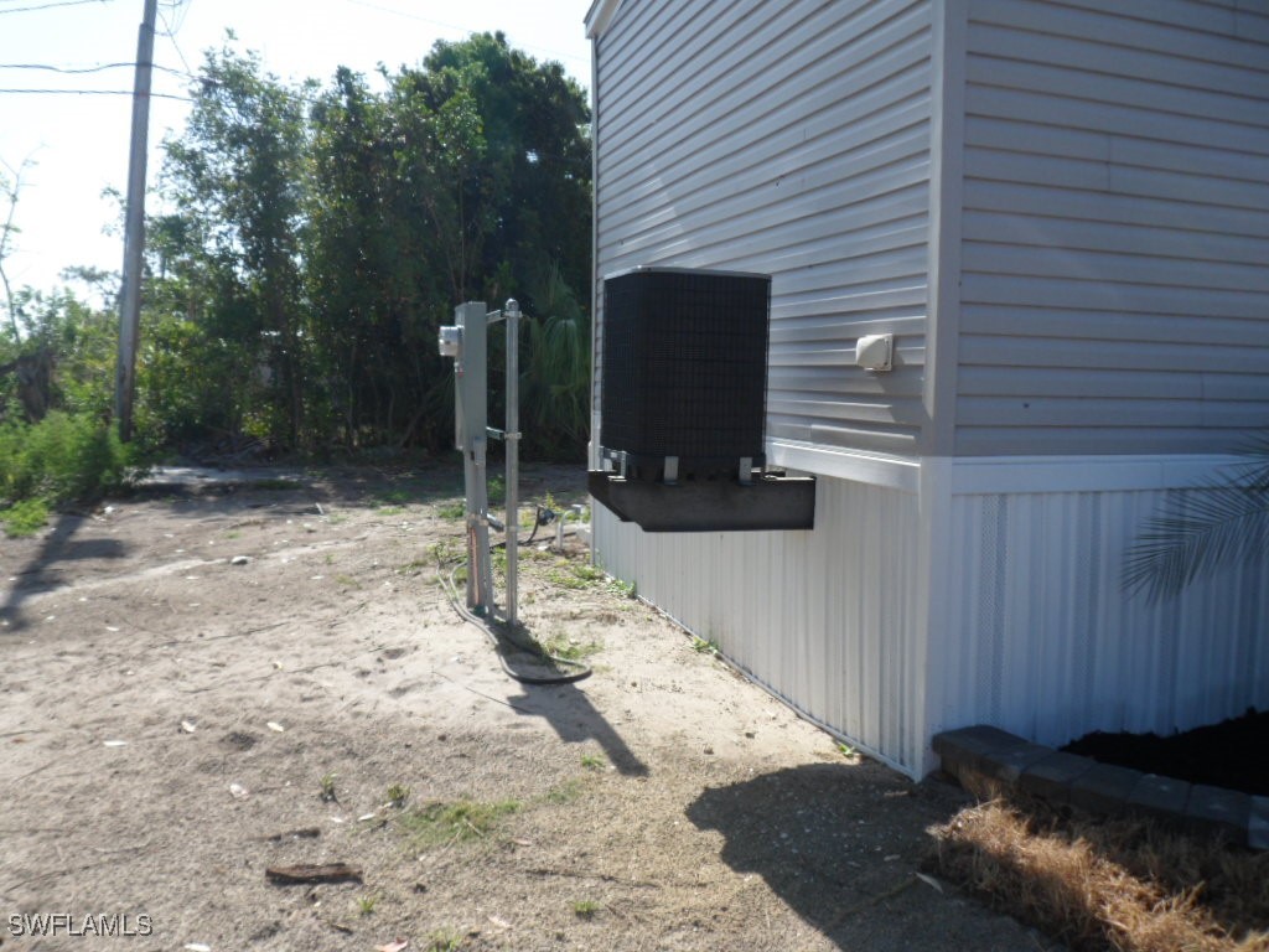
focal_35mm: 27
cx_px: 634
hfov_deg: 65.3
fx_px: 990
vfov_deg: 51.4
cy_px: 476
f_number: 3.3
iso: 80
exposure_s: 1/750
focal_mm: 4.9
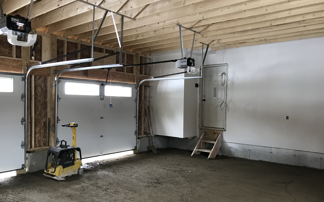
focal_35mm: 30
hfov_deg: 62.9
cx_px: 162
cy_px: 111
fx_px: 265
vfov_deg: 41.8
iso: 40
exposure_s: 1/15
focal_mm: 3.99
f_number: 1.8
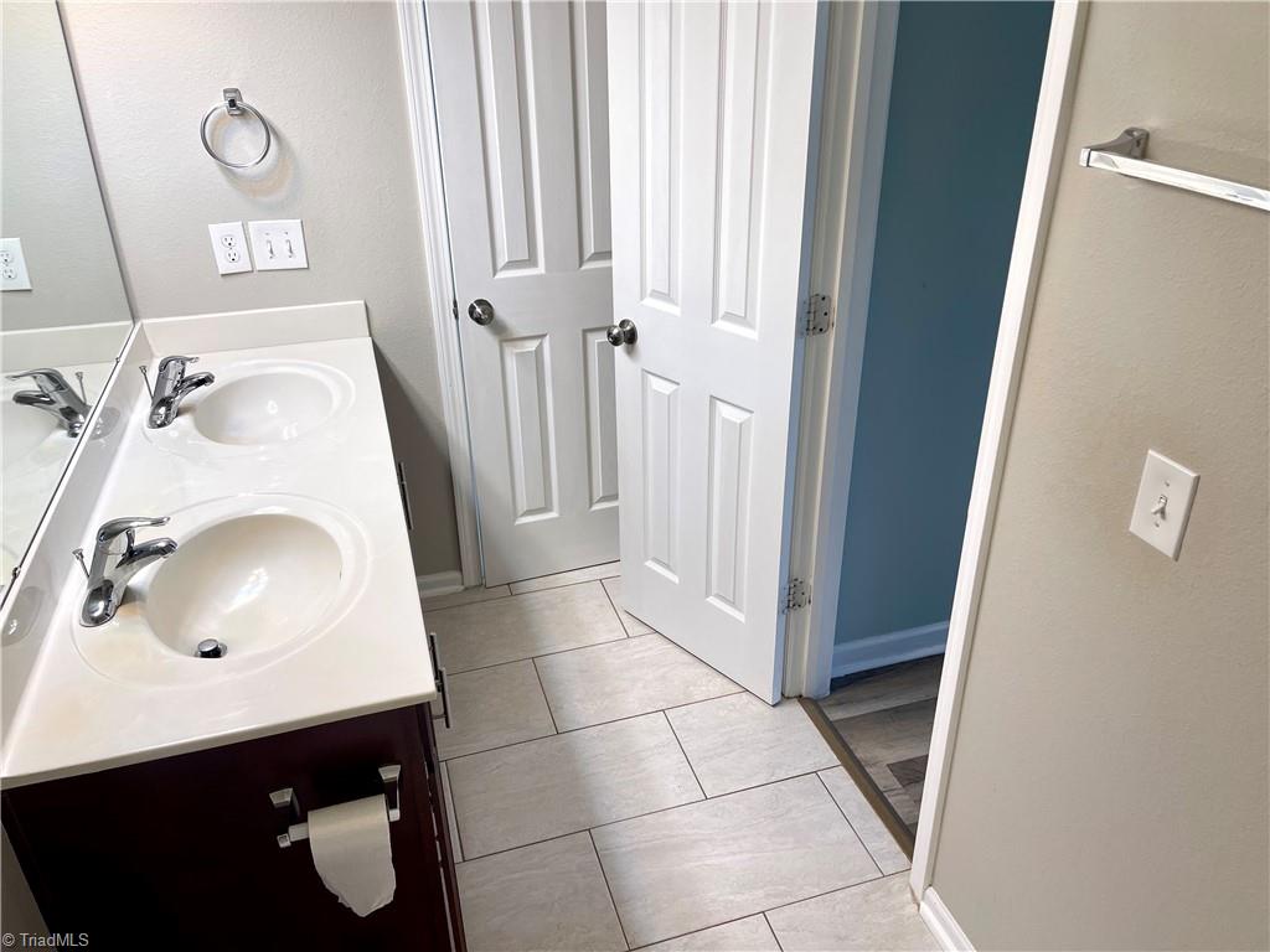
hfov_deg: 69.4
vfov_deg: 54.9
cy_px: 476
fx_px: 917
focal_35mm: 25
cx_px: 635
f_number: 1.6
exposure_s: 1/120
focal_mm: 5.1
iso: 64
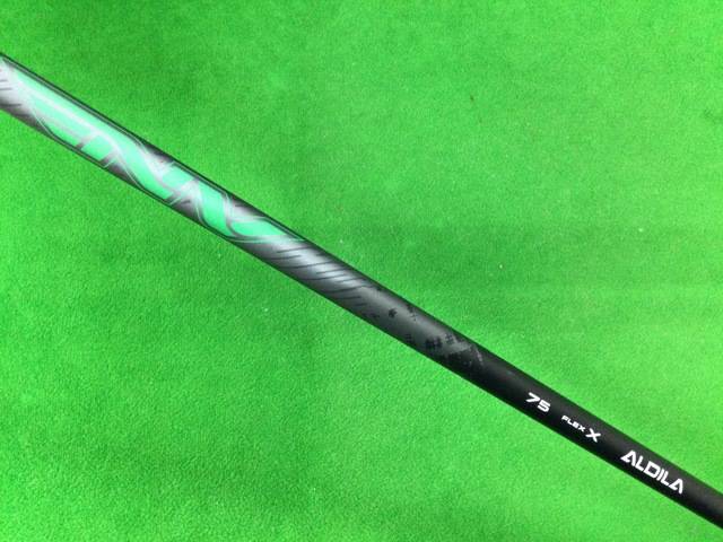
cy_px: 271
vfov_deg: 45.4
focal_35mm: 31
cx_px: 362
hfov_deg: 58.4
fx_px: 647
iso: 200
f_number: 2.4
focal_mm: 3.3
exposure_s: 1/24
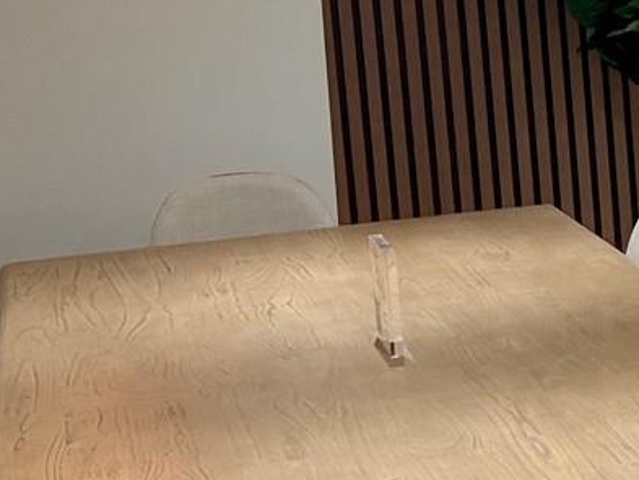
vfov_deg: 11.8
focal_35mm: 125
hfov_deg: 13.7
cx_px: 1229
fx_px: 2308
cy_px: 125
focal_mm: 6.76
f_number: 1.78
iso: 250
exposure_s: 1/120
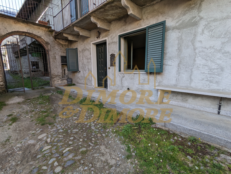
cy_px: 87
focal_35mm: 16
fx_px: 107
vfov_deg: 78.3
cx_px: 116
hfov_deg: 94.4
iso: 37
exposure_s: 1/130
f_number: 2.2
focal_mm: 2.35
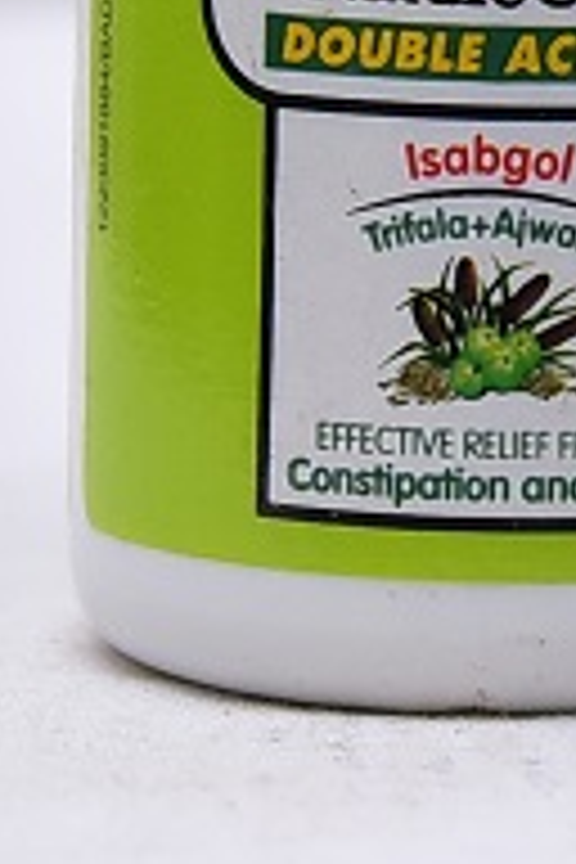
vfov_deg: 11.3
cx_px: 526
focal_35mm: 181
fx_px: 4344
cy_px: 76
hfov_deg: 7.6
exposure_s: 1/160
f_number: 4
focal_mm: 66
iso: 1250
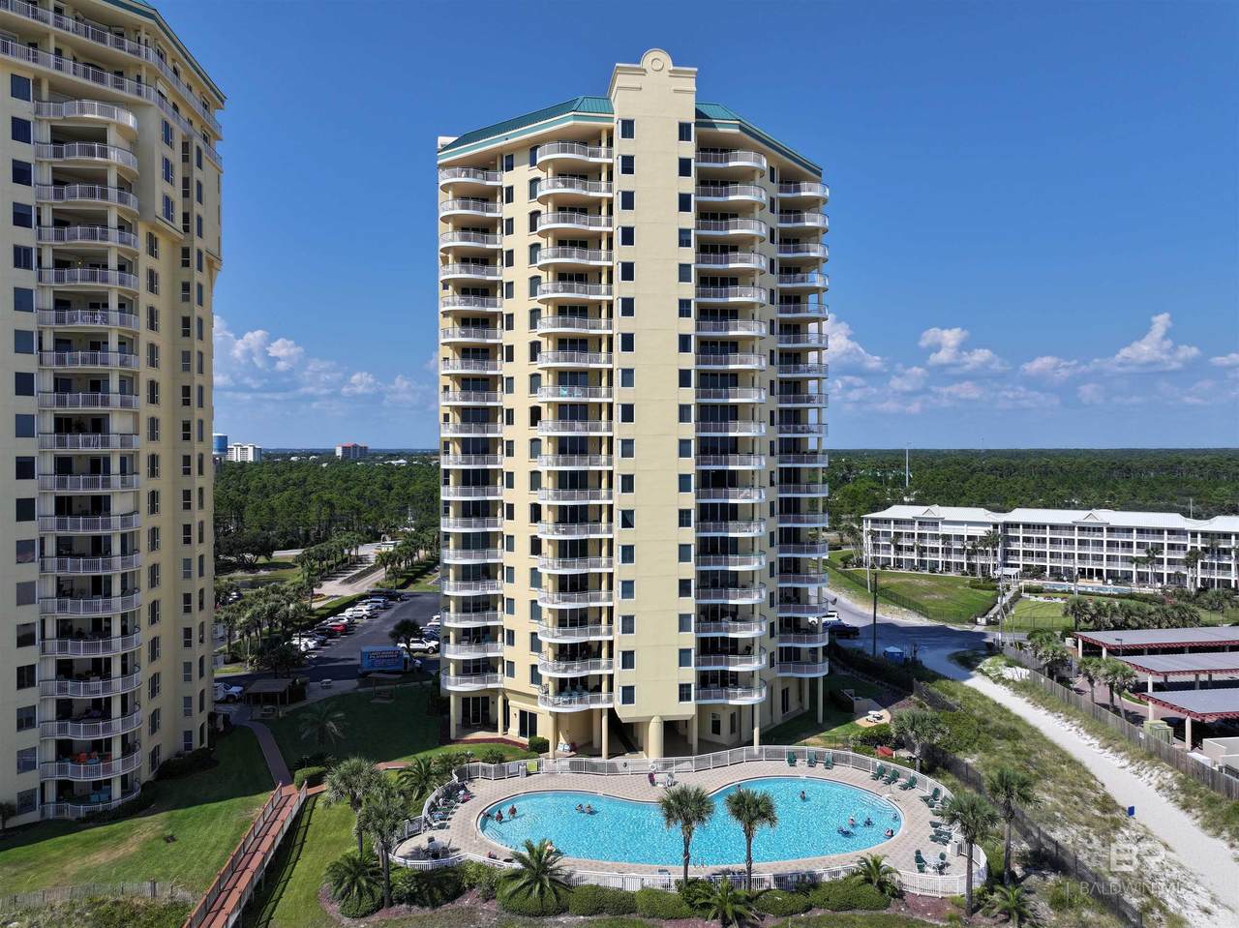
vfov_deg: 56.8
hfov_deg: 71.6
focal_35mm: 24
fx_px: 859
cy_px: 464
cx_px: 620
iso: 100
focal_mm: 12.29
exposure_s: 1/2000
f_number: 2.8
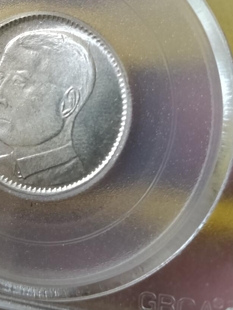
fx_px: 528
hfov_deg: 24.3
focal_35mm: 59
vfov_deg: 31.1
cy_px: 30
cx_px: 34
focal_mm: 3.98
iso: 250
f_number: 1.8
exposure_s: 1/33.3
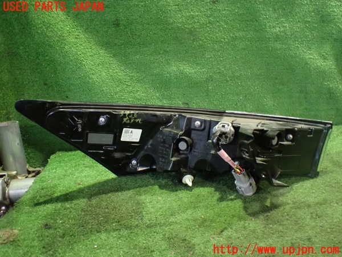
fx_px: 296
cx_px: 171
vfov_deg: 46.8
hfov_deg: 60.0
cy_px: 128
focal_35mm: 30
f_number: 2.3
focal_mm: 5.4
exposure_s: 1/30
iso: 1250
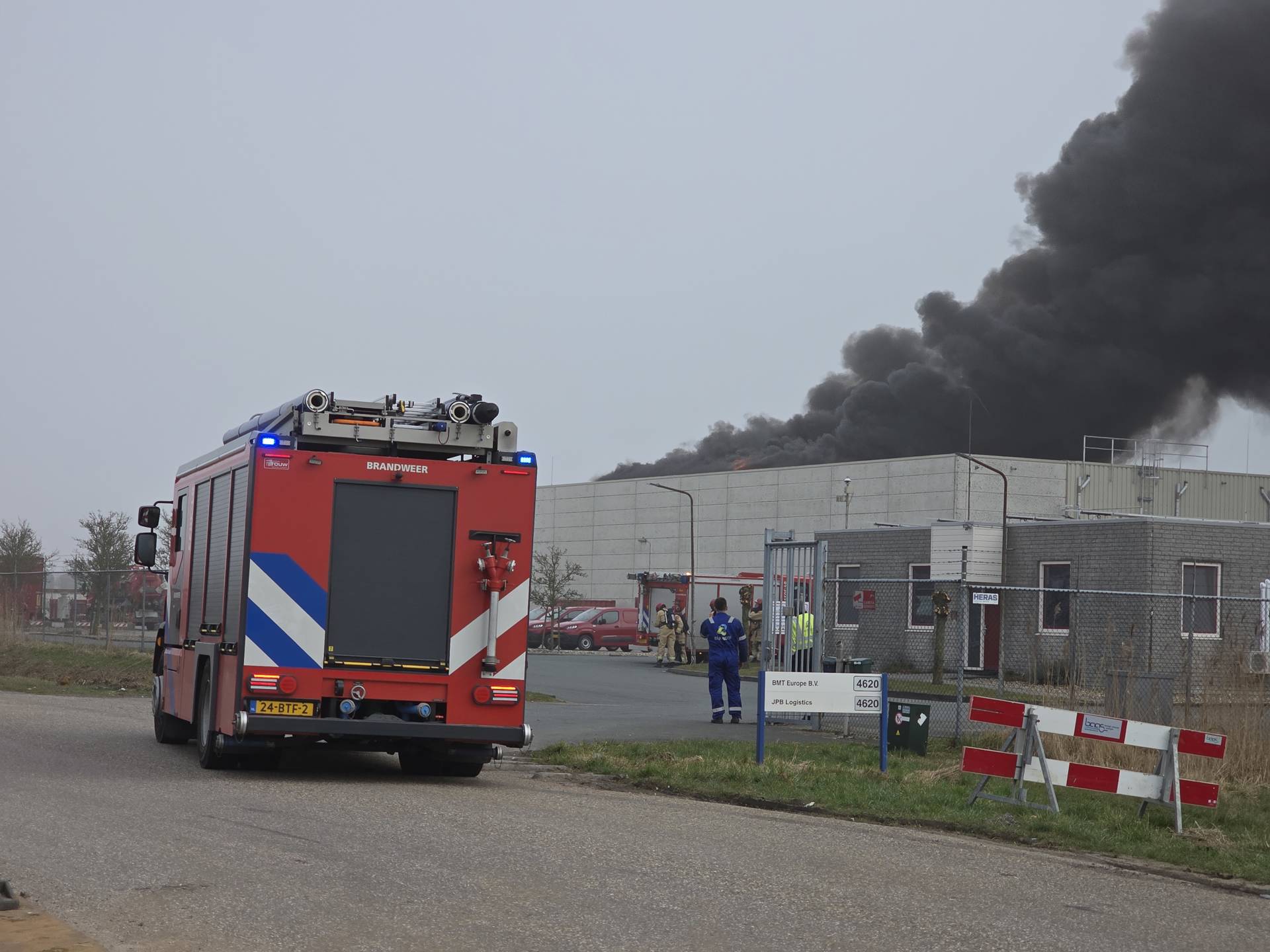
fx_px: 2531
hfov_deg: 28.2
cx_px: 635
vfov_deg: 21.3
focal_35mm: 69
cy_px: 476
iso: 50
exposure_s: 1/2157
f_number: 2.4
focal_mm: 7.9
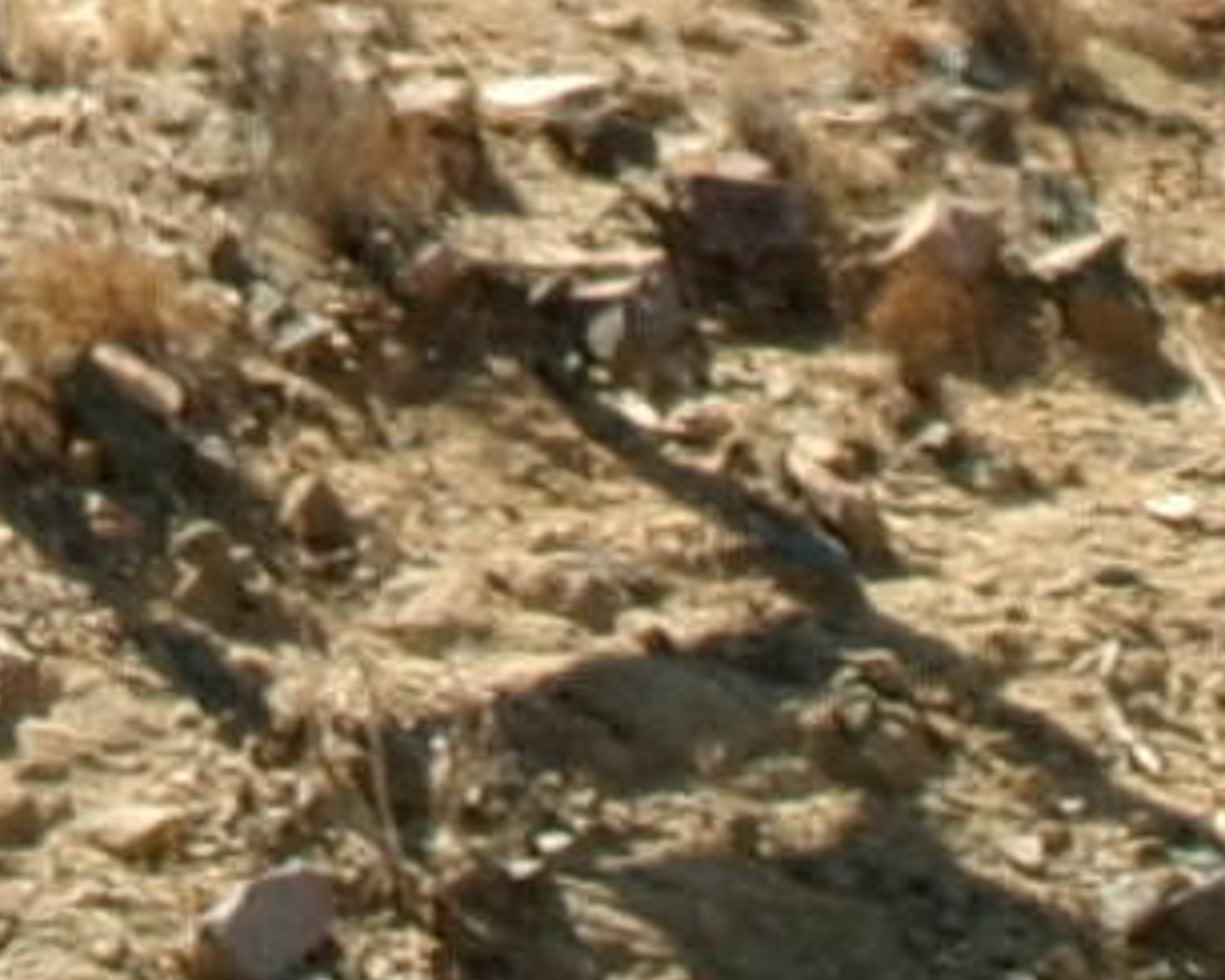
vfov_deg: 4.2
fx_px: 12875
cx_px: -1397
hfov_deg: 5.3
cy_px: -2044
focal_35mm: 355
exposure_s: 1/85
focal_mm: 7.8
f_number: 12.5
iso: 100
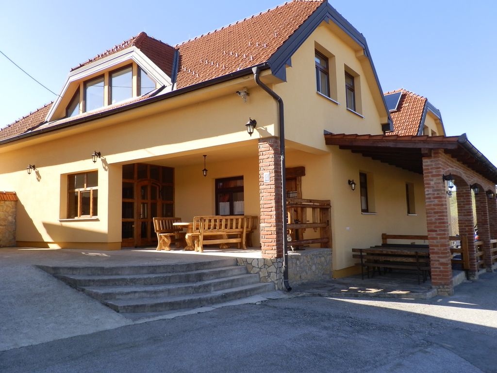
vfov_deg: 49.7
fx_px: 402
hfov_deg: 63.4
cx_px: 248
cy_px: 186
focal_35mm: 28
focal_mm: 5
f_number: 3.3
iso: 80
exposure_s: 1/320
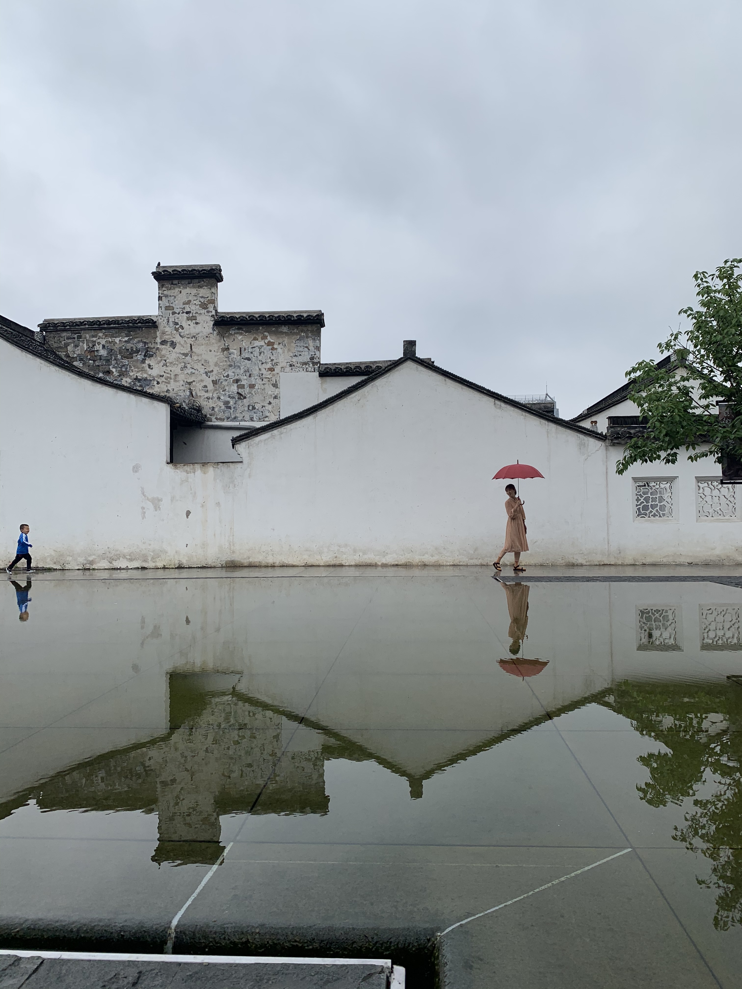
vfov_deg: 67.3
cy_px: 494
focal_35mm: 26
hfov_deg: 53.1
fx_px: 743
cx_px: 371
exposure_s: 1/815
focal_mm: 4.25
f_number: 1.8
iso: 25
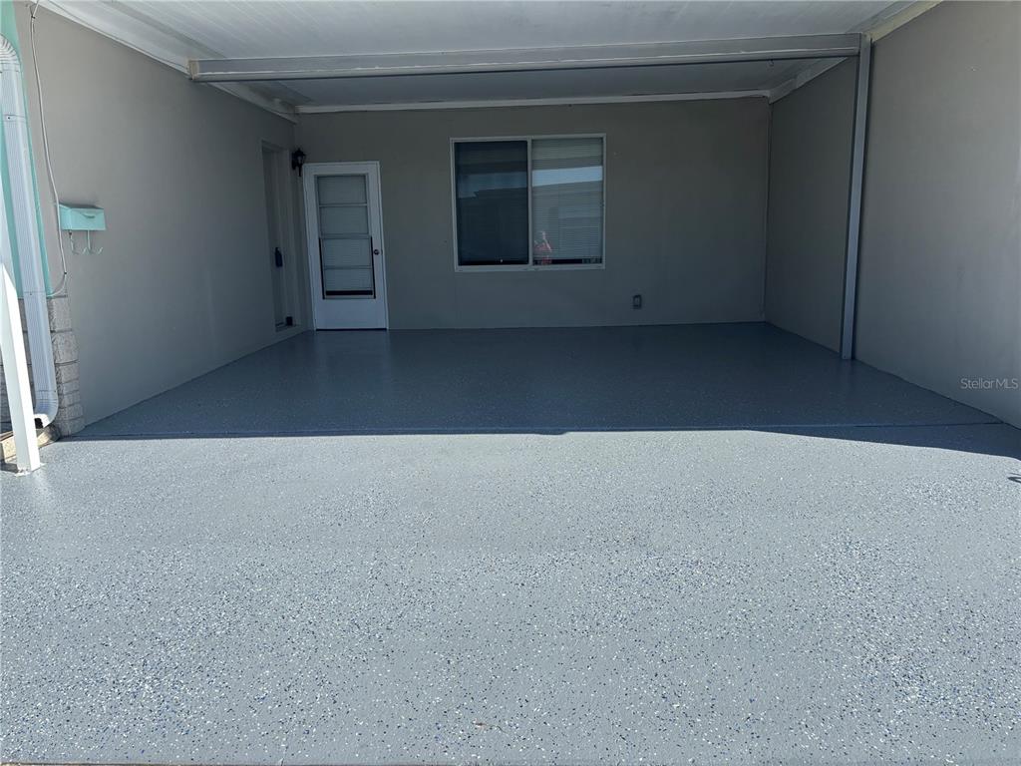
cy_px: 383
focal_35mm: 26
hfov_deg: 67.3
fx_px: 767
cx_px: 510
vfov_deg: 53.1
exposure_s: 1/3534
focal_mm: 5.96
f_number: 1.6
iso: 50
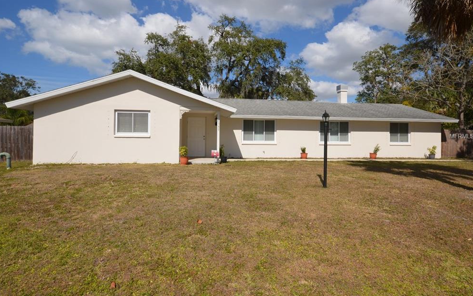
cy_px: 137
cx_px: 232
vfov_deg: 58.3
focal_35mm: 21
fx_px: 265
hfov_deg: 83.6
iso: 100
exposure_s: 1/200
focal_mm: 13
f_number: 14
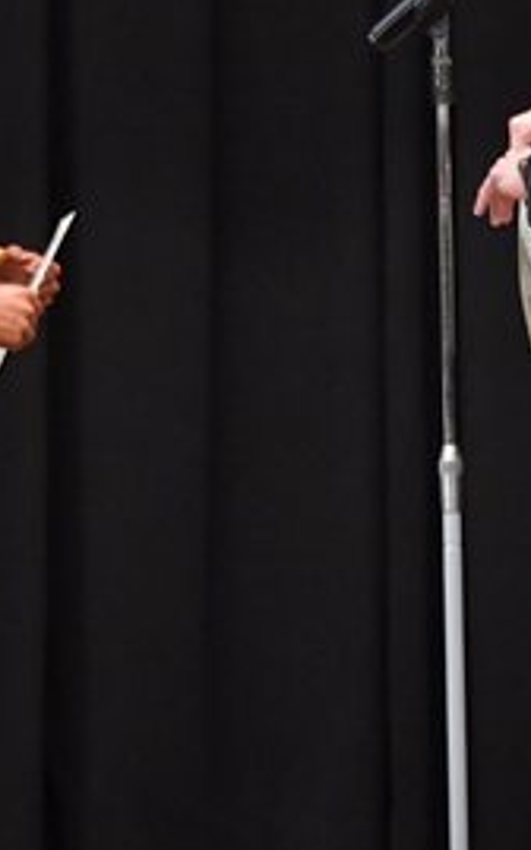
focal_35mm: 638
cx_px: 589
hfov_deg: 2.1
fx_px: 14780
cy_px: 373
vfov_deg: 3.3
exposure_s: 1/400
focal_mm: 145
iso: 6400
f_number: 5.6
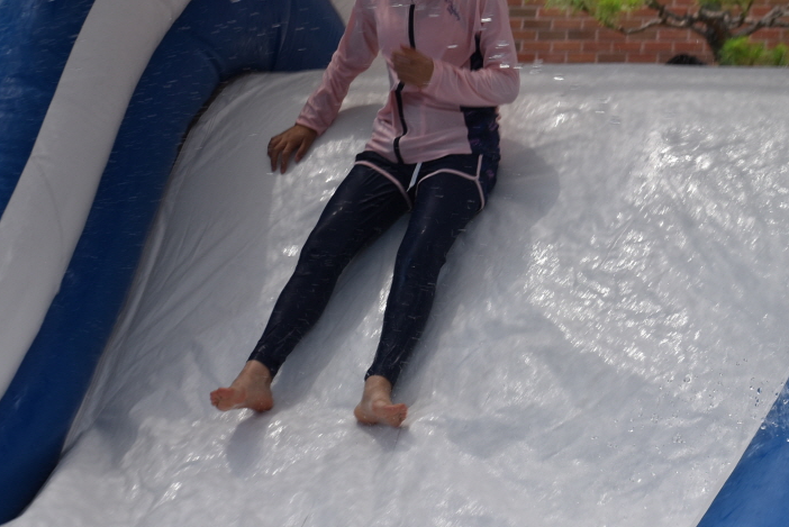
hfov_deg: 12.0
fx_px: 3750
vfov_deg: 8.0
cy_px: 254
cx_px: 511
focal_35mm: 171
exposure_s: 1/250
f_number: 8
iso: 250
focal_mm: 80
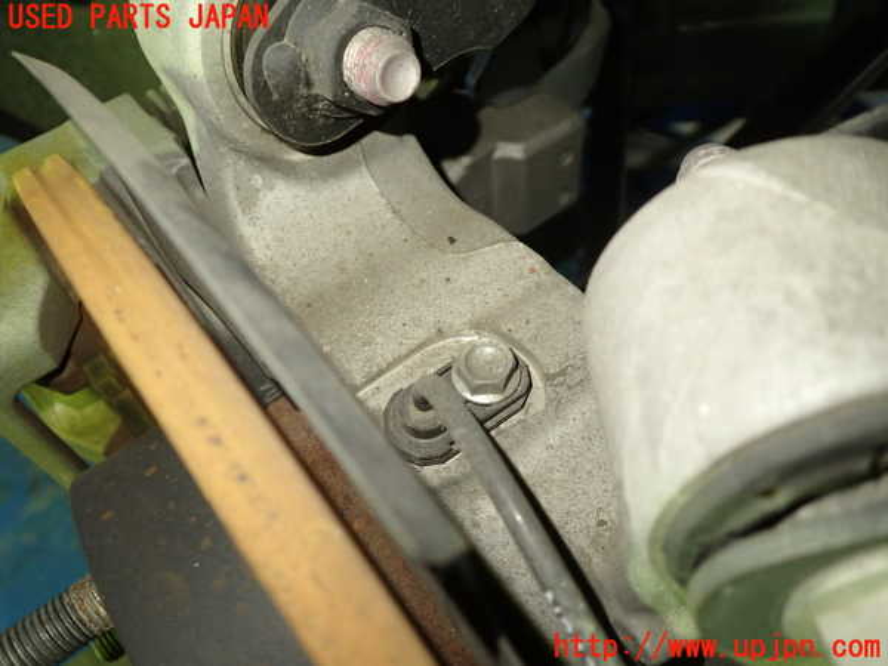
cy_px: 333
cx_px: 444
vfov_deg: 46.8
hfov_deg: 60.0
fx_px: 770
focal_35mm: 30
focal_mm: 5.4
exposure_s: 1/30
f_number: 2.3
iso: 320
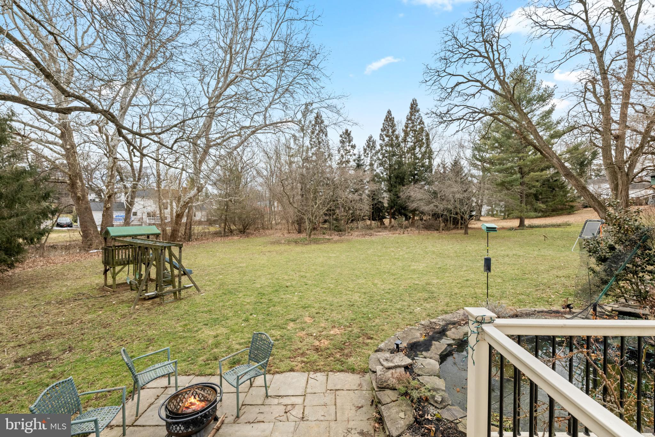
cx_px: 328
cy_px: 218
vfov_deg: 81.2
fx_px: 255
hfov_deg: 104.3
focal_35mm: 14
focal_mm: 14
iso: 640
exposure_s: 1/1600
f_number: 6.3
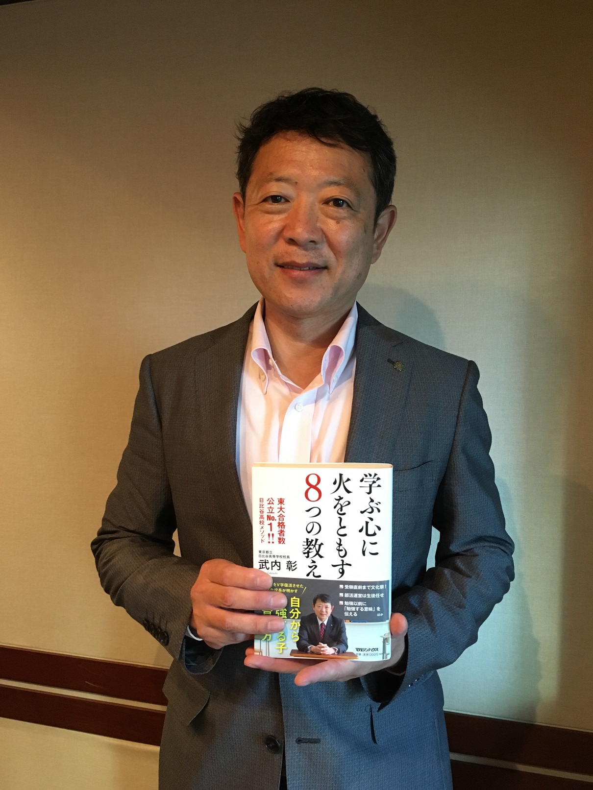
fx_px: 662
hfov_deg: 48.2
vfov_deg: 61.7
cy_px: 395
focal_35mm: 29
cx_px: 296
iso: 200
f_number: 2.2
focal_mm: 4.15
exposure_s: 1/17
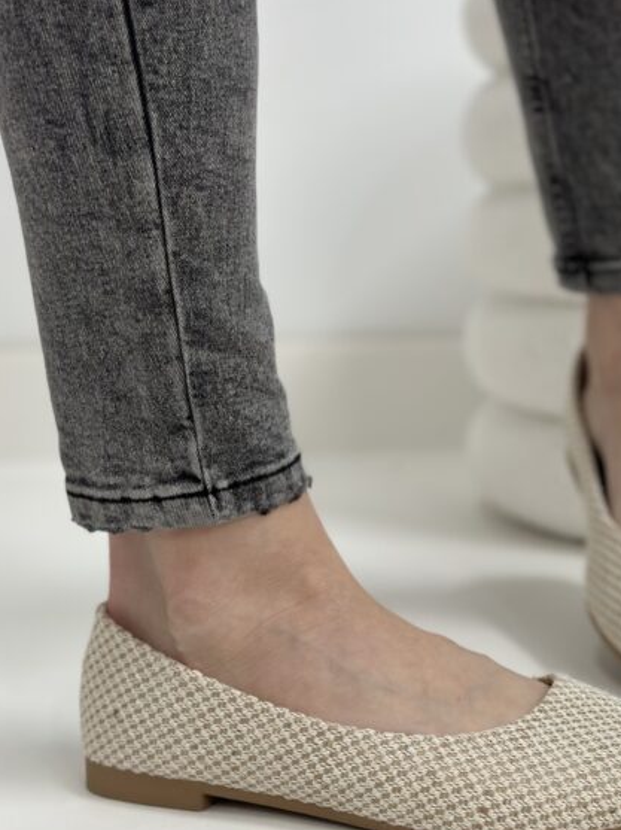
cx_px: 441
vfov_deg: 28.2
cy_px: 446
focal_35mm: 69
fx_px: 1652
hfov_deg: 21.2
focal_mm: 6.86
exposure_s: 1/100
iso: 125
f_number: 1.78
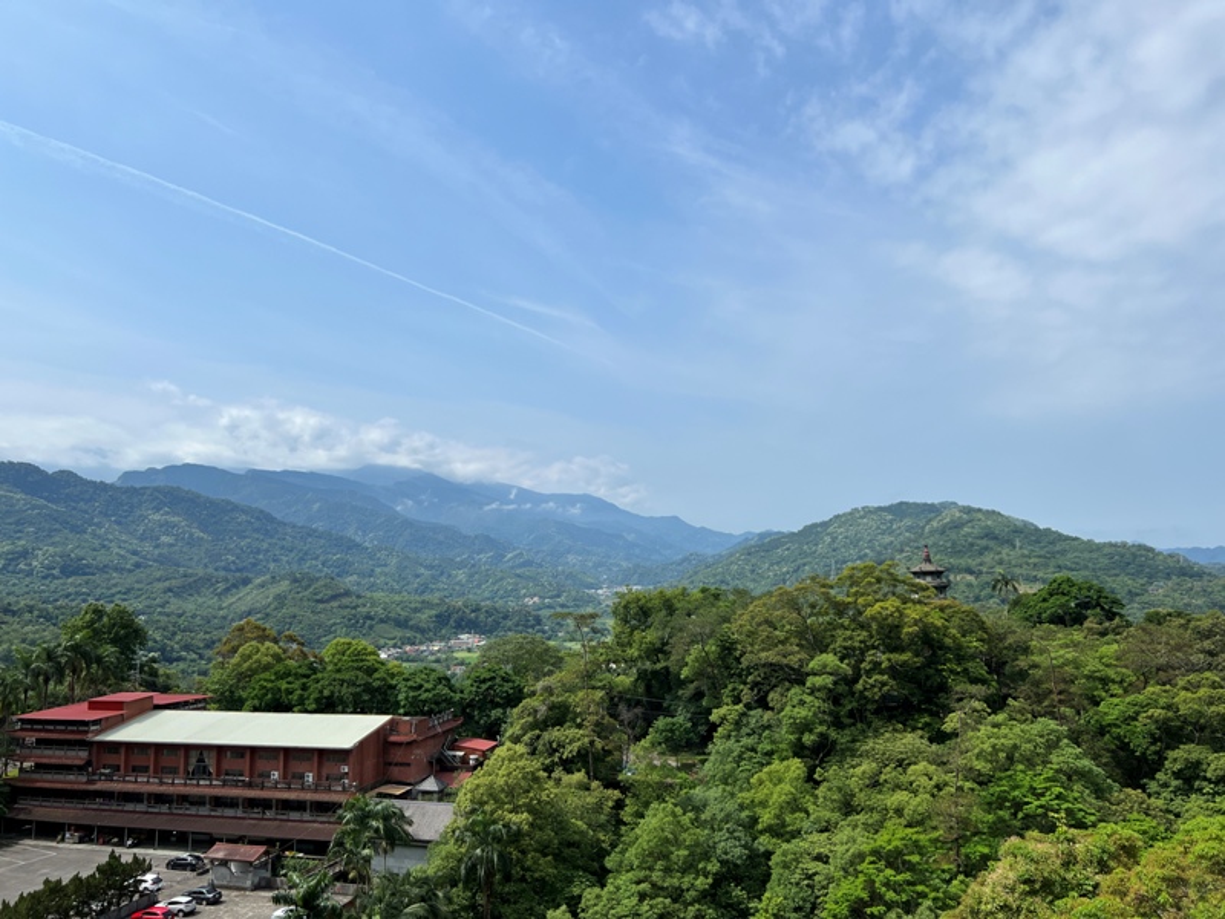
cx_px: 612
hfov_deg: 67.3
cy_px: 460
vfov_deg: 53.1
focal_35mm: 26
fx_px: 920
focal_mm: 5.7
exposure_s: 1/6579
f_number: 1.5
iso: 50
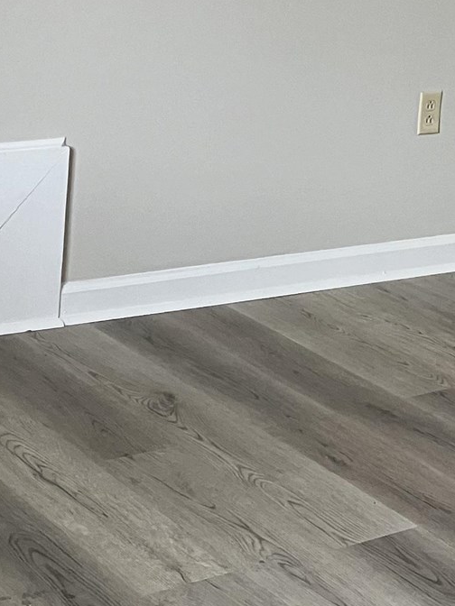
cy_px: -10
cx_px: 457
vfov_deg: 19.8
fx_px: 1682
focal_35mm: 96
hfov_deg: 15.1
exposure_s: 1/60
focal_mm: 3.99
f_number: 1.8
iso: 160
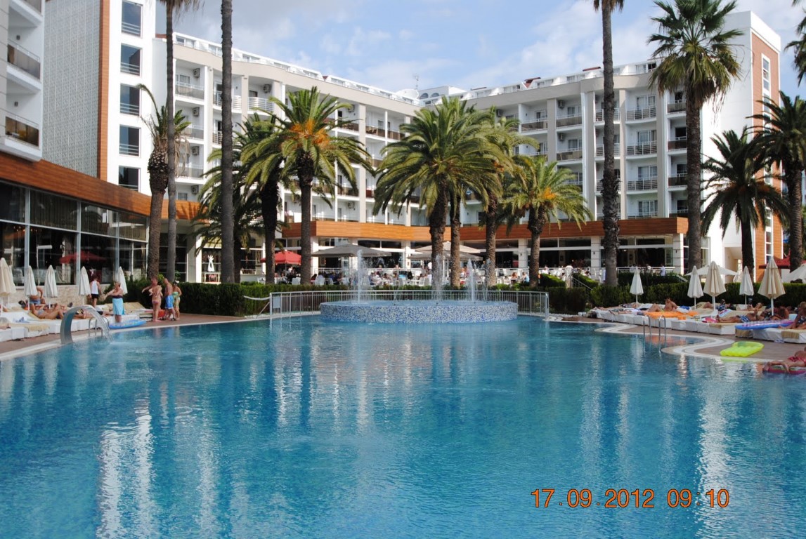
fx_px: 807
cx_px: 403
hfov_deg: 53.1
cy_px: 270
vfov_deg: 37.0
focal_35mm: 36
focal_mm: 24
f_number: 7.1
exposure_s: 1/200
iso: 100
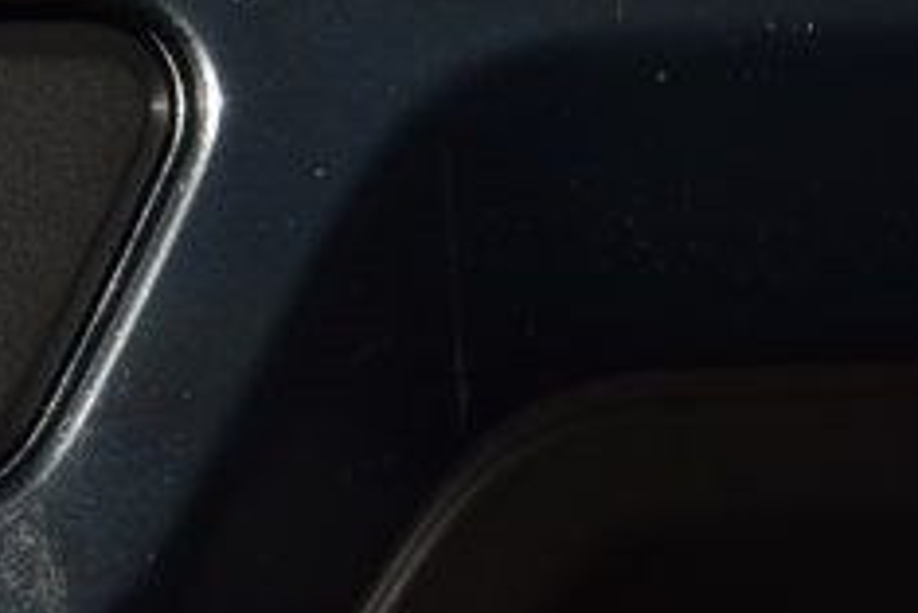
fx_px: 11686
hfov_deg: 4.5
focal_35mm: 458
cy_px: 420
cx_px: -648
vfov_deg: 3.0
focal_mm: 70
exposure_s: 1/125
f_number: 8
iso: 100
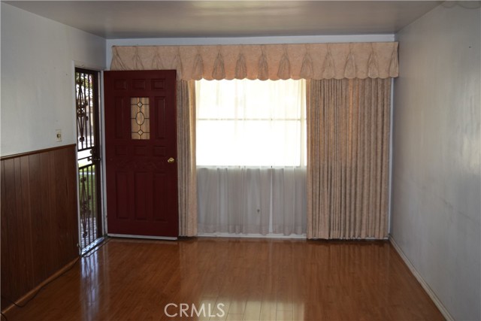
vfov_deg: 33.0
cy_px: 160
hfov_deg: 47.9
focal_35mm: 40
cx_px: 240
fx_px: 541
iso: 800
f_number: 4.5
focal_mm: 27
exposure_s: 1/80
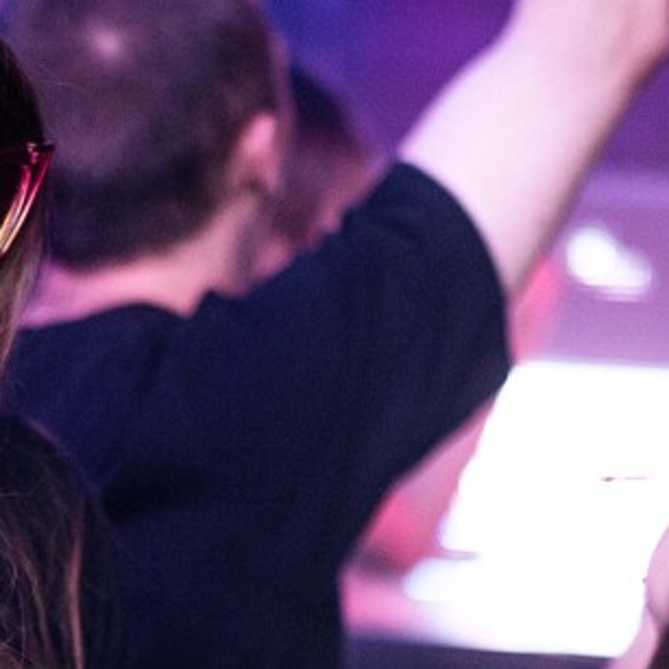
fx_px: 4067
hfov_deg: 9.4
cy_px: 755
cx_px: 31
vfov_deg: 9.3
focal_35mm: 186
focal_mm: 35
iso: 400
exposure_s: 1/200
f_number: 1.6
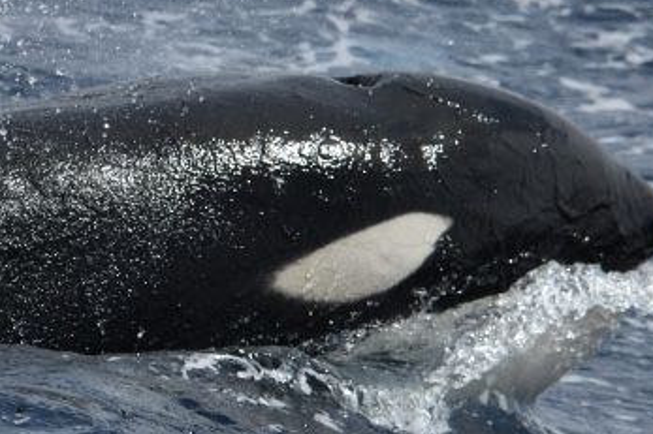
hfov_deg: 2.4
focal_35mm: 876
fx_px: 15881
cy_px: 127
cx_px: 45
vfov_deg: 1.6
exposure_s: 1/8000
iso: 720
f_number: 6
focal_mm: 380
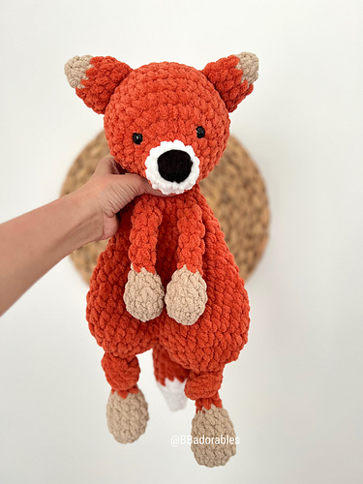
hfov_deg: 53.1
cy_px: 242
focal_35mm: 26
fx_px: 364
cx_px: 182
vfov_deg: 67.3
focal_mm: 5.7
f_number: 1.5
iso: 400
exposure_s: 1/60
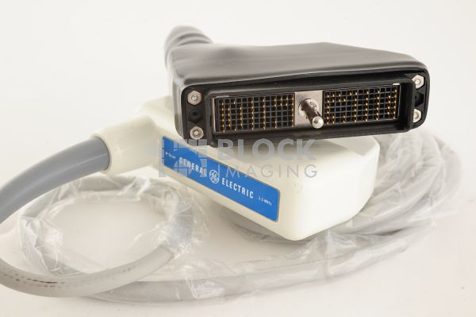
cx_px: 238
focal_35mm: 50
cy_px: 158
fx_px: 661
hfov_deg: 39.6
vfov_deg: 26.9
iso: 1600
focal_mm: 50
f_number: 11
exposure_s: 1/125
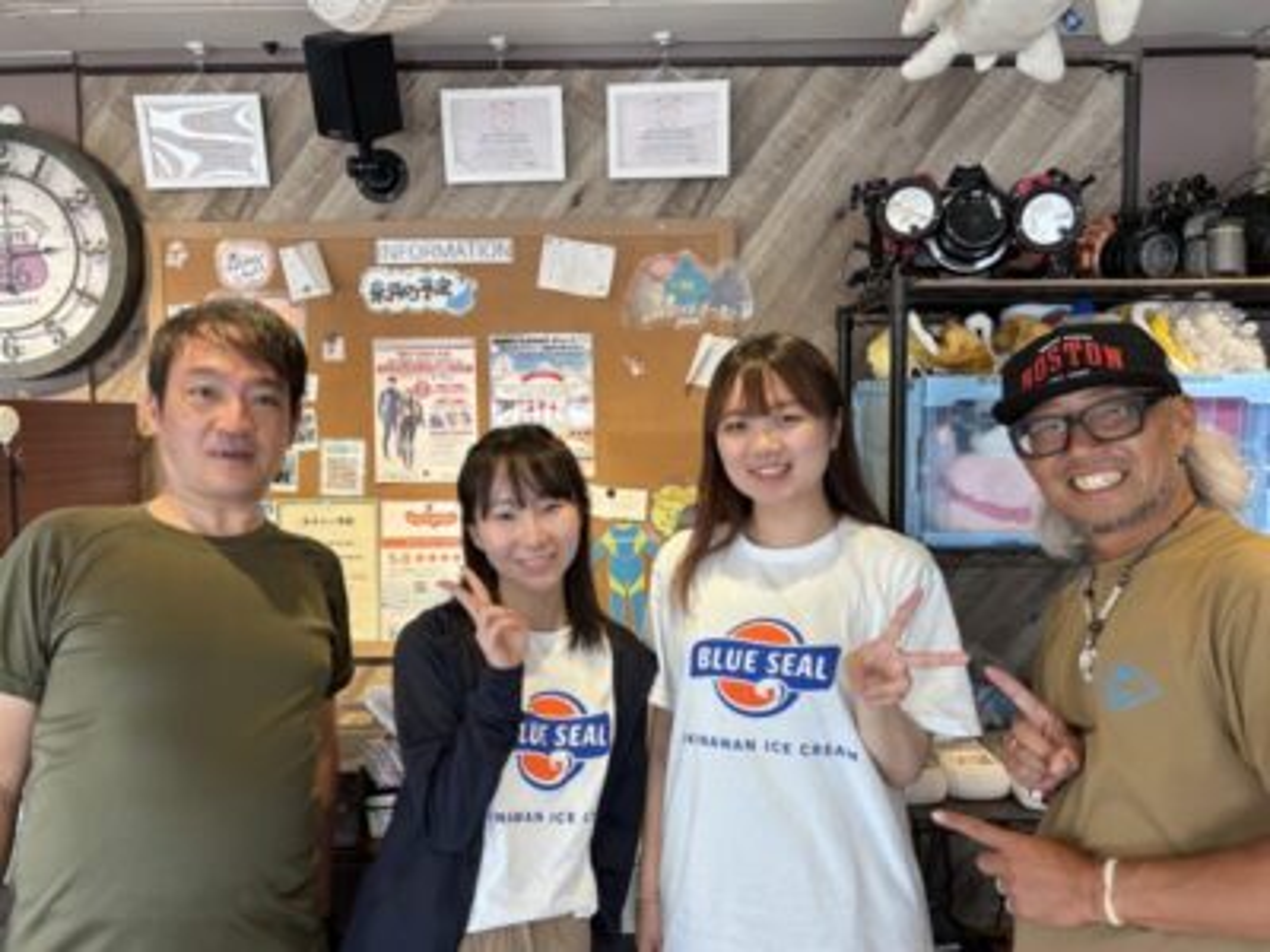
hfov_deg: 67.3
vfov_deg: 53.1
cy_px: 476
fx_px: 954
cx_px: 635
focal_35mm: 26
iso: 80
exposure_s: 1/60
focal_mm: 5.7
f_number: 1.5
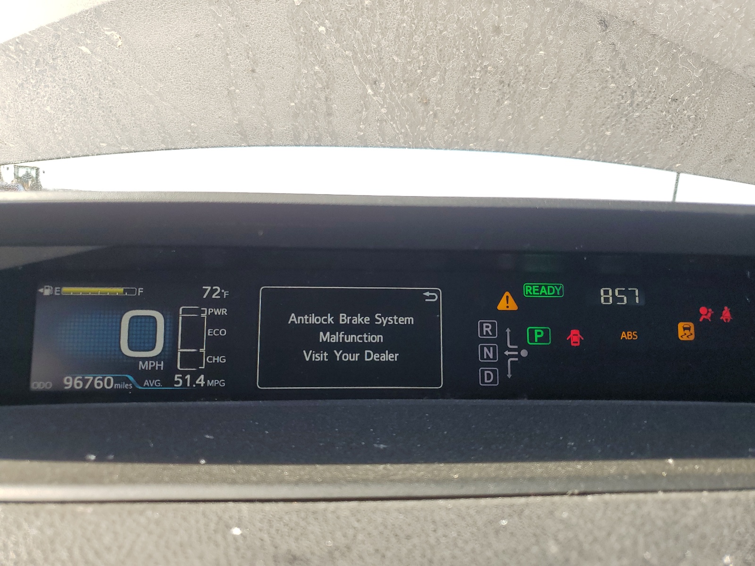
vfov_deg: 53.1
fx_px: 567
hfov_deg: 67.3
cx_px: 378
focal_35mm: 26
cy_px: 283
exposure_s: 1/417
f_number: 1.5
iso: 50
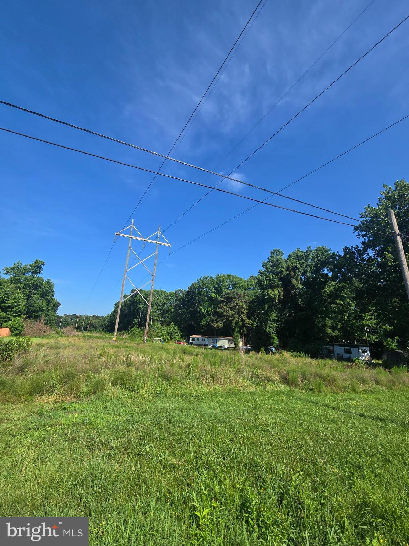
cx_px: 204
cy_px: 273
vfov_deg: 106.2
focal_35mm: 13
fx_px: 205
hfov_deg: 89.9
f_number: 2.2
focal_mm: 2.2
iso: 50
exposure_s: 1/2049
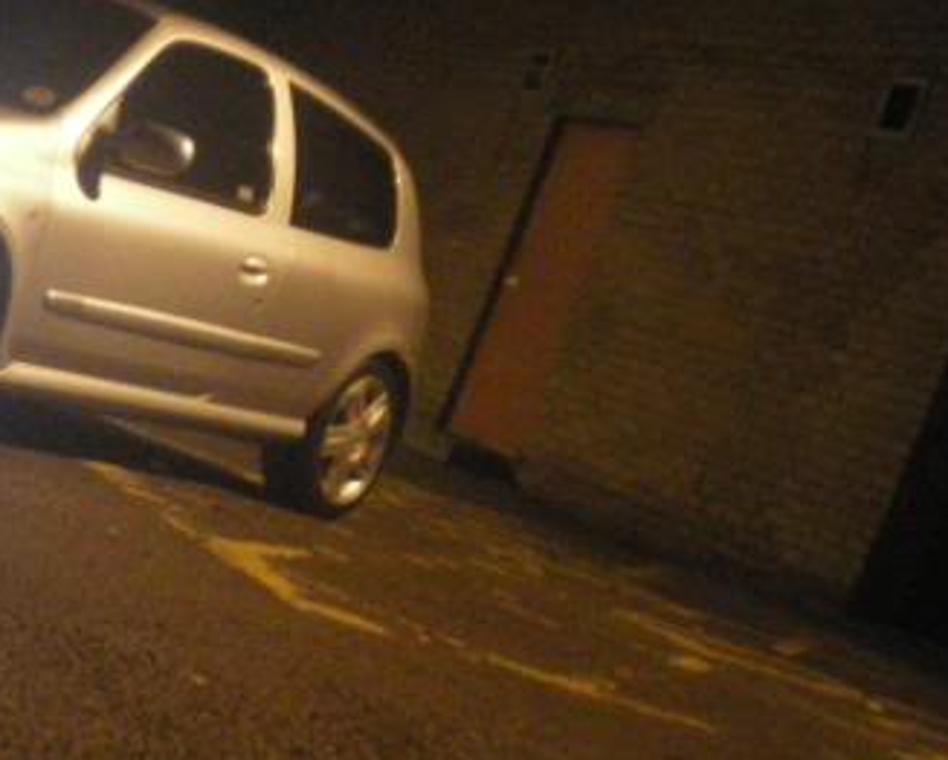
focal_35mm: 86
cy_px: 357
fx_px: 2414
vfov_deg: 17.9
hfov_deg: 20.9
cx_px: -151
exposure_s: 1/30
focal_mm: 6.3
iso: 800
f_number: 3.1
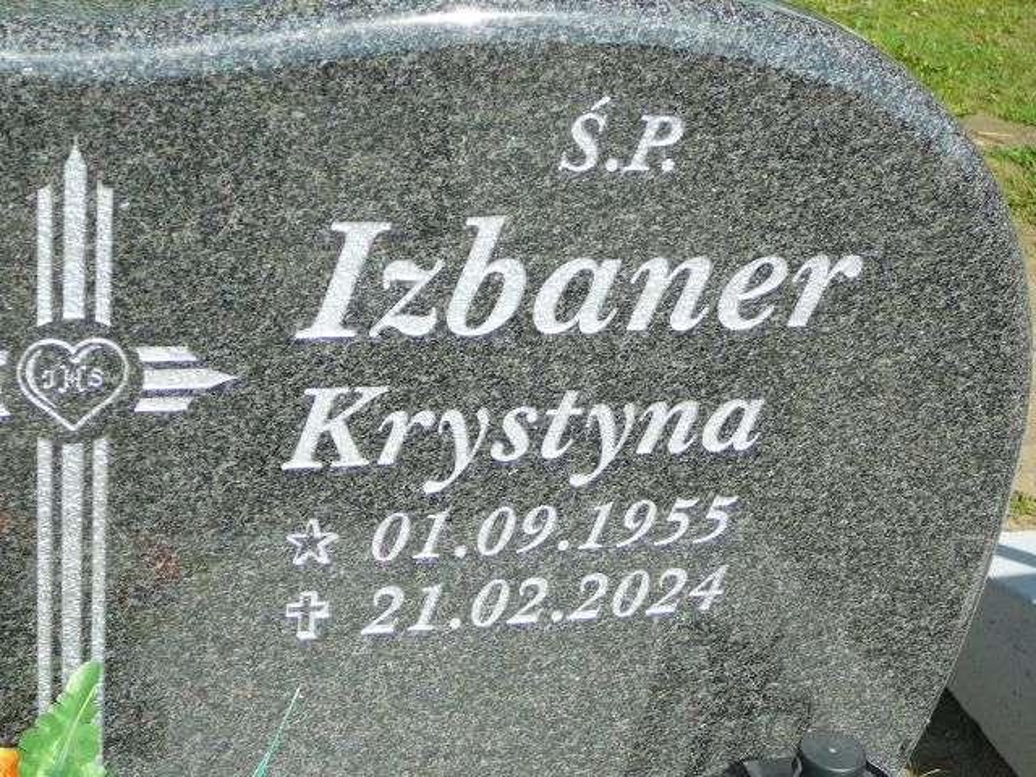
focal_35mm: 61
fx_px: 1826
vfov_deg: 24.0
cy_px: 388
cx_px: 518
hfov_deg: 31.7
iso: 80
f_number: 3.6
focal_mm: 9.1
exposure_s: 1/640
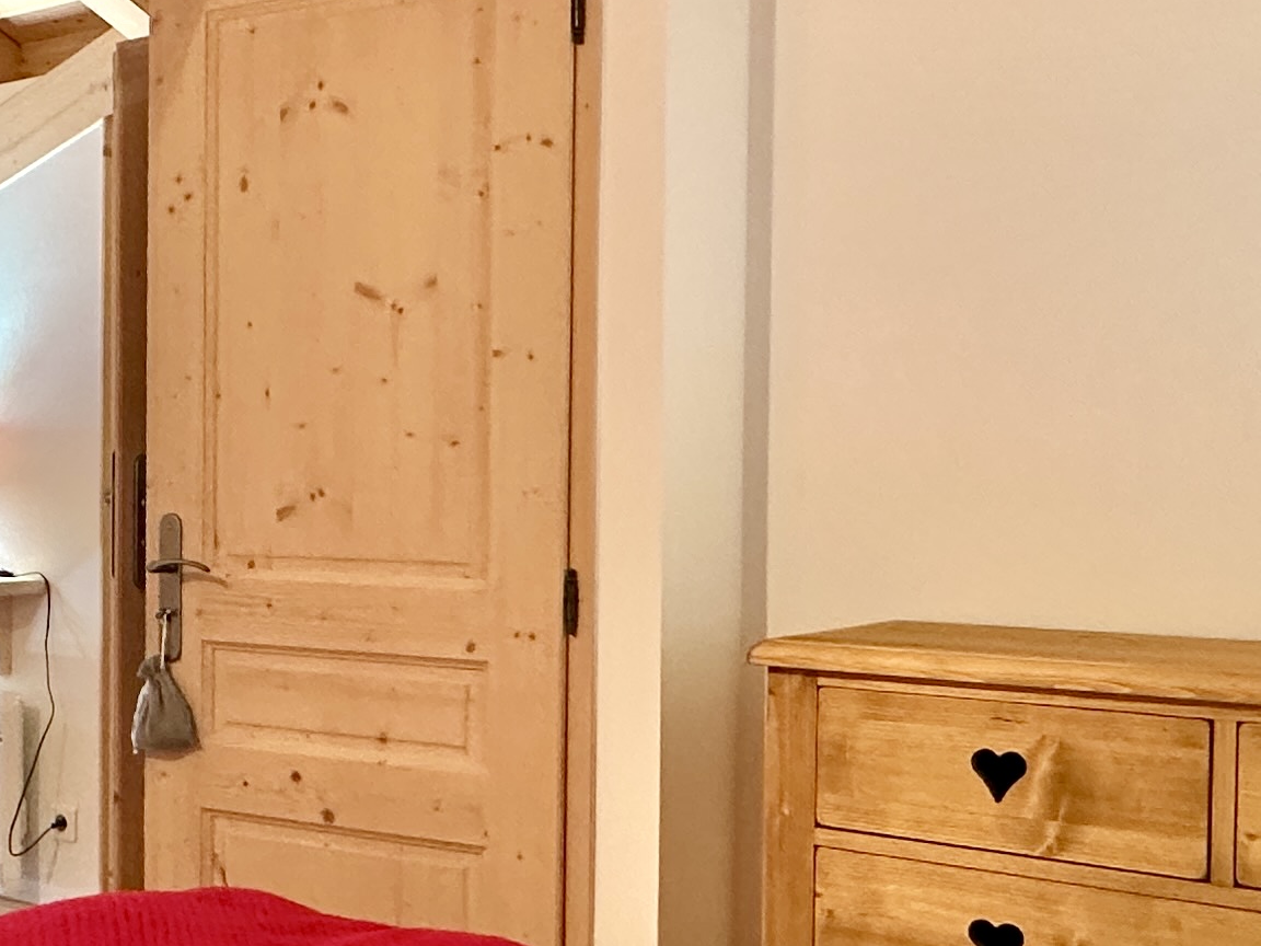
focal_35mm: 49
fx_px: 1785
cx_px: 219
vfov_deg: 29.6
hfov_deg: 37.3
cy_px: 537
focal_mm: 2.22
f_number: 2.2
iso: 320
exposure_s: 1/50
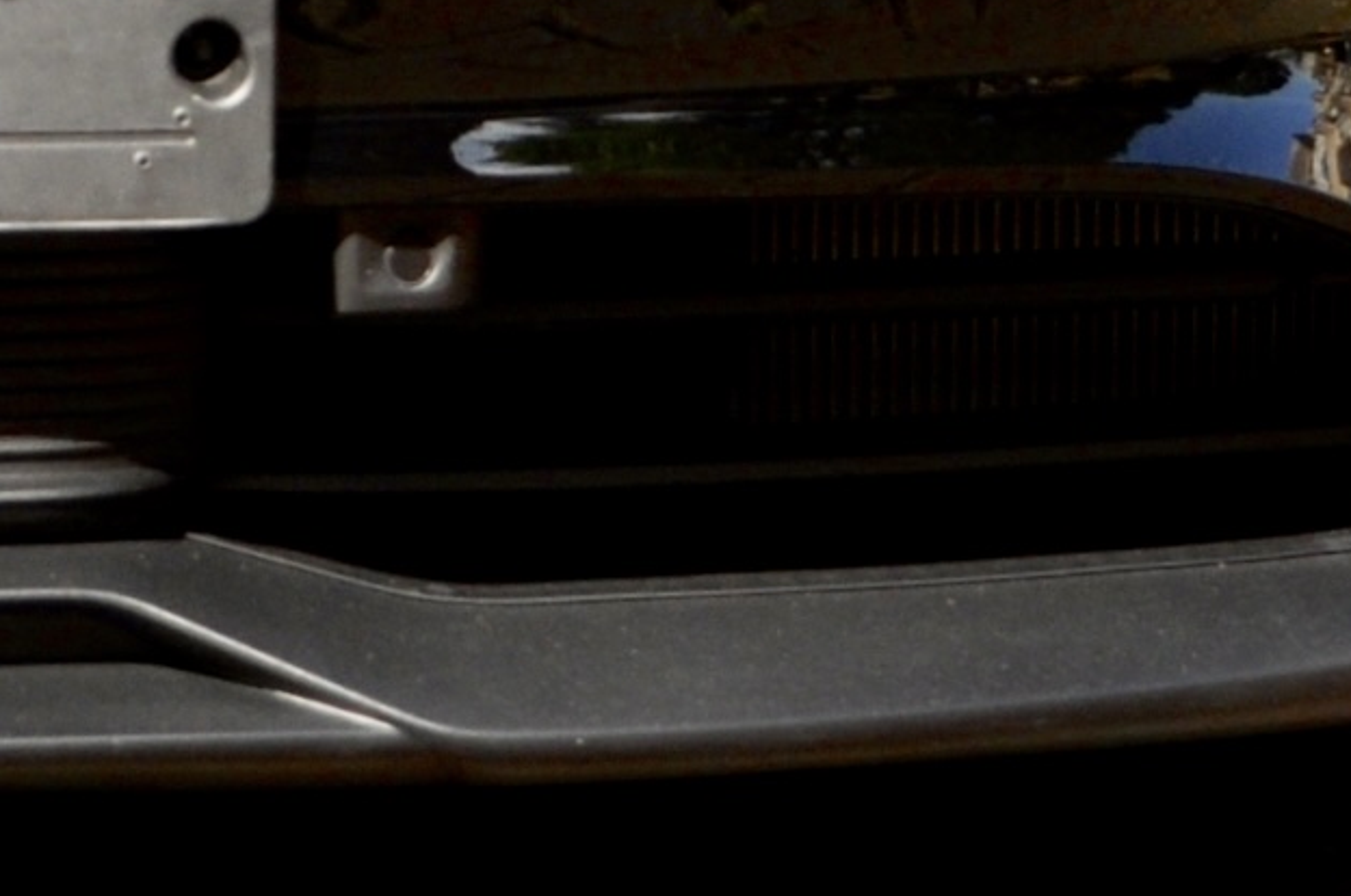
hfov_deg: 14.0
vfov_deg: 9.7
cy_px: -387
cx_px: -670
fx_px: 5171
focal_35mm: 138
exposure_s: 1/800
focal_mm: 24
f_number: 4
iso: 200
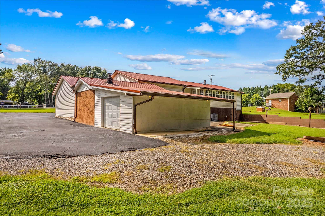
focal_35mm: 22
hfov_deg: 78.6
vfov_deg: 57.2
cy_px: 108
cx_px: 162
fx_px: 198
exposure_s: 1/2000
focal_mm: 8.38
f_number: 2.8
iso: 150
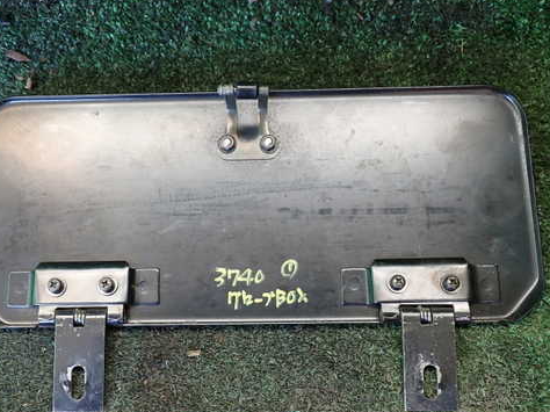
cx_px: 239
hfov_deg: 48.9
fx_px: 603
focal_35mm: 38
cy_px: 208
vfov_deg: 37.7
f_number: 2.3
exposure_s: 1/40
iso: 200
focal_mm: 5.4
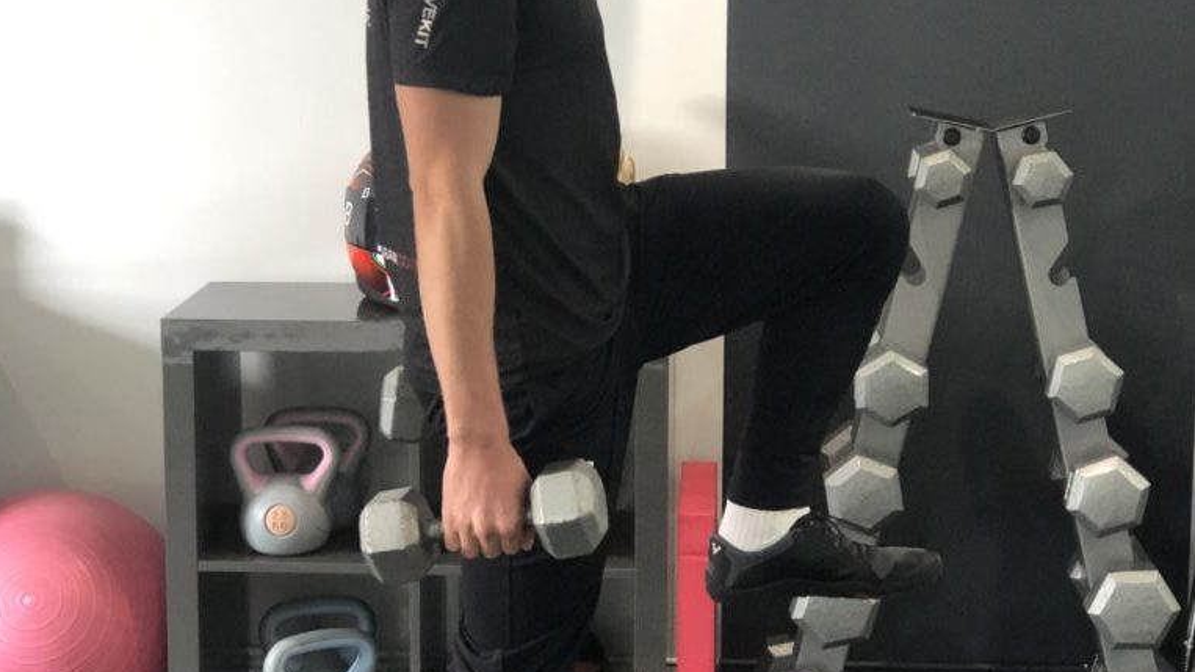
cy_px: 298
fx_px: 2661
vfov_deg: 14.4
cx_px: 590
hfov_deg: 25.3
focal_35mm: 84
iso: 500
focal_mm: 6.6
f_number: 2.8
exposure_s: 1/33
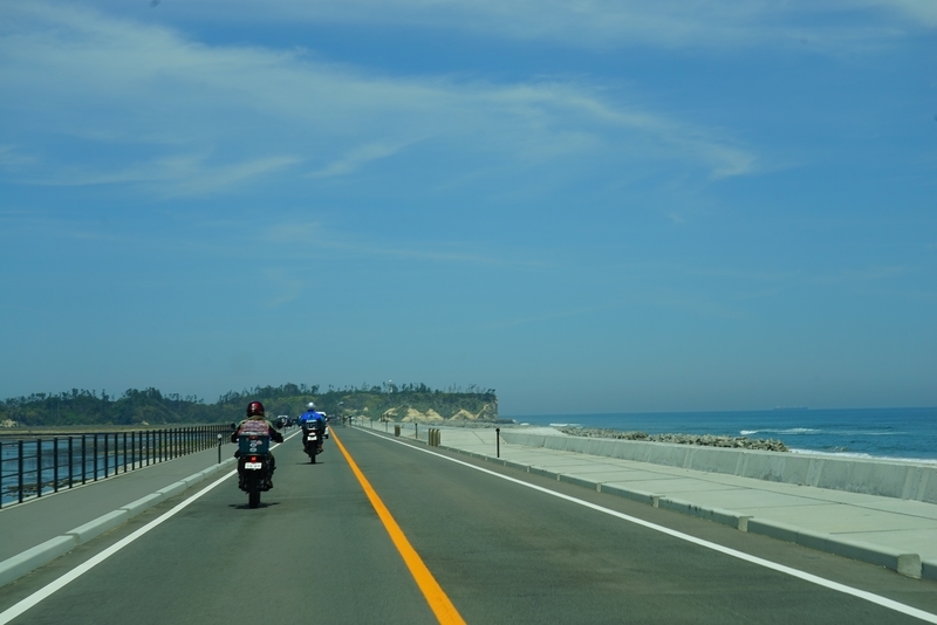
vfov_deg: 22.6
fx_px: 1562
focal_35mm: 60
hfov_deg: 33.4
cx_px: 468
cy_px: 312
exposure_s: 1/250
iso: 100
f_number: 11
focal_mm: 60
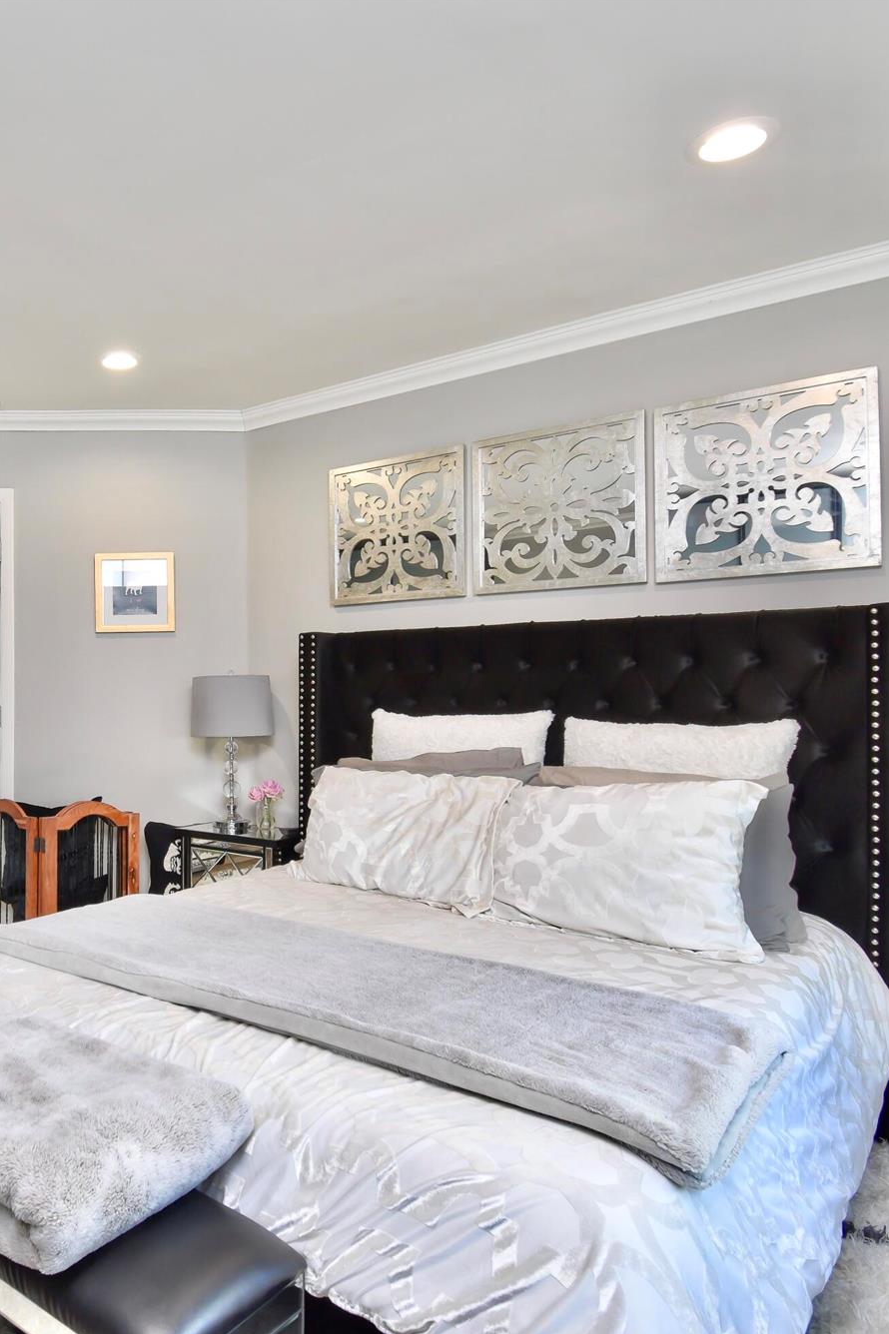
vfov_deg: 76.1
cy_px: 675
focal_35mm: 23
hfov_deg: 49.3
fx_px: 852
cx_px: 95
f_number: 5.6
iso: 400
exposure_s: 1/80
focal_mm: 10
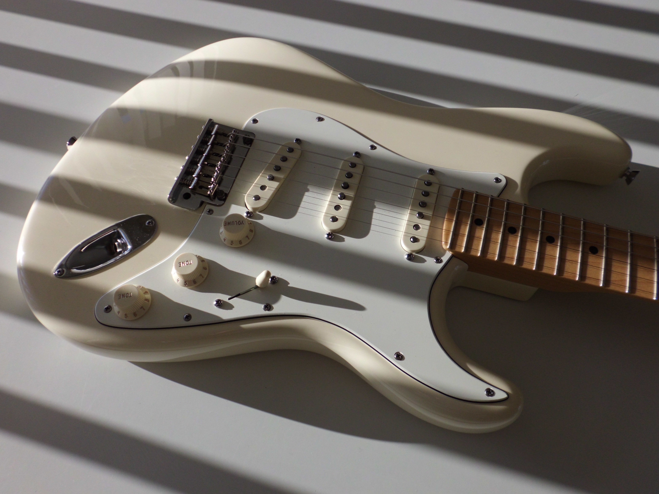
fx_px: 495
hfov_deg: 67.3
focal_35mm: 26
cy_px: 247
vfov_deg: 53.1
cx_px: 330
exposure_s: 1/80
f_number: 8
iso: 100
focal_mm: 4.6
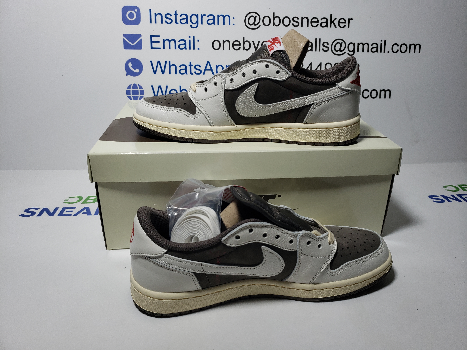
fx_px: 351
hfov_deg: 67.3
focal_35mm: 26
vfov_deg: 53.1
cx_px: 234
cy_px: 175
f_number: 1.5
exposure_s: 1/548
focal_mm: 4.3
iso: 50
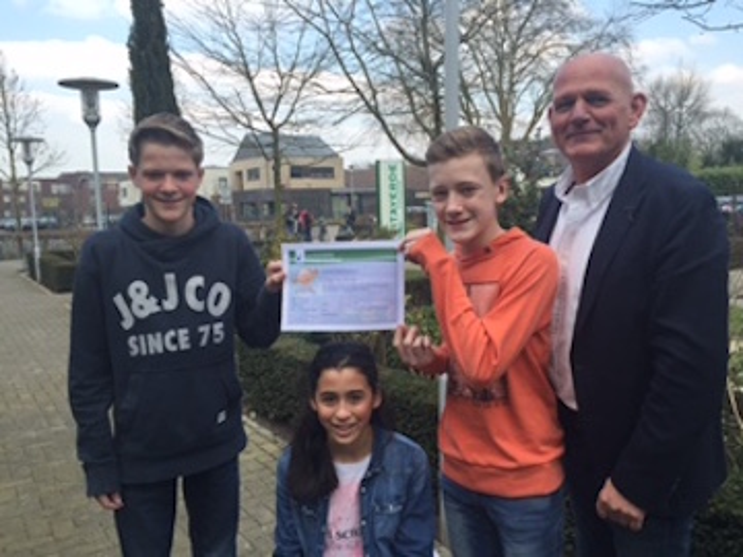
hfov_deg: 61.7
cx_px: 372
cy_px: 278
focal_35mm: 29
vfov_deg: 48.2
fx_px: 622
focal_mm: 4.15
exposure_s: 1/527
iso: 32
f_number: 2.2
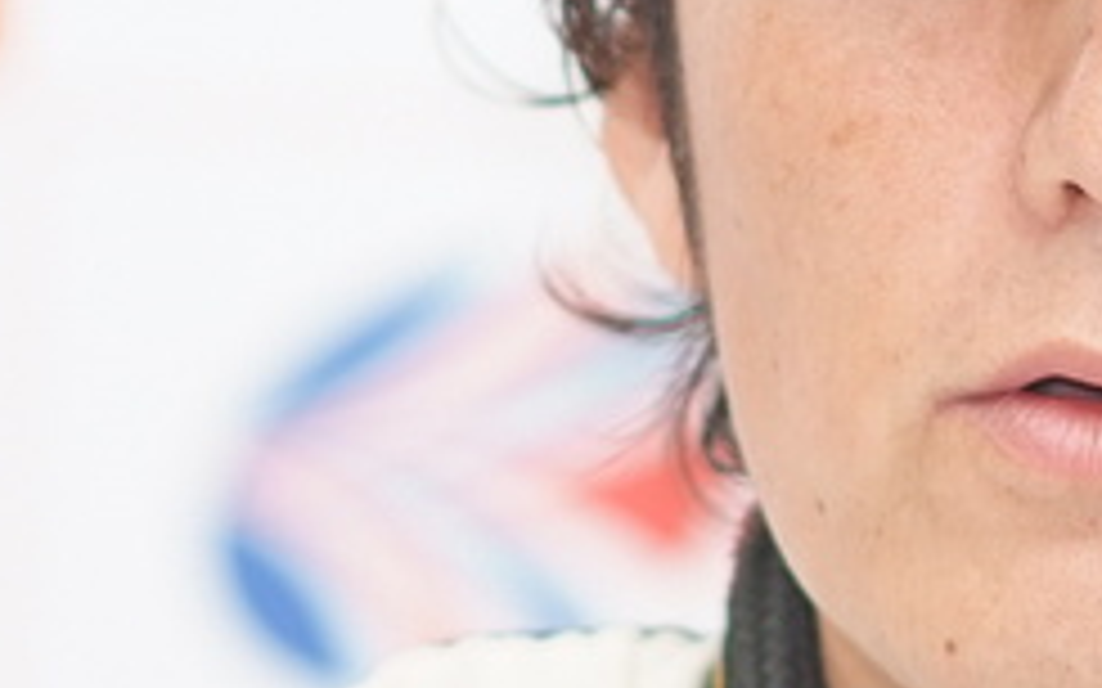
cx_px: 1030
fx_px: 24291
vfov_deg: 1.6
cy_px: 121
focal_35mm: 809
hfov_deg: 2.6
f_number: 2.8
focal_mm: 180
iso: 400
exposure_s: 1/250
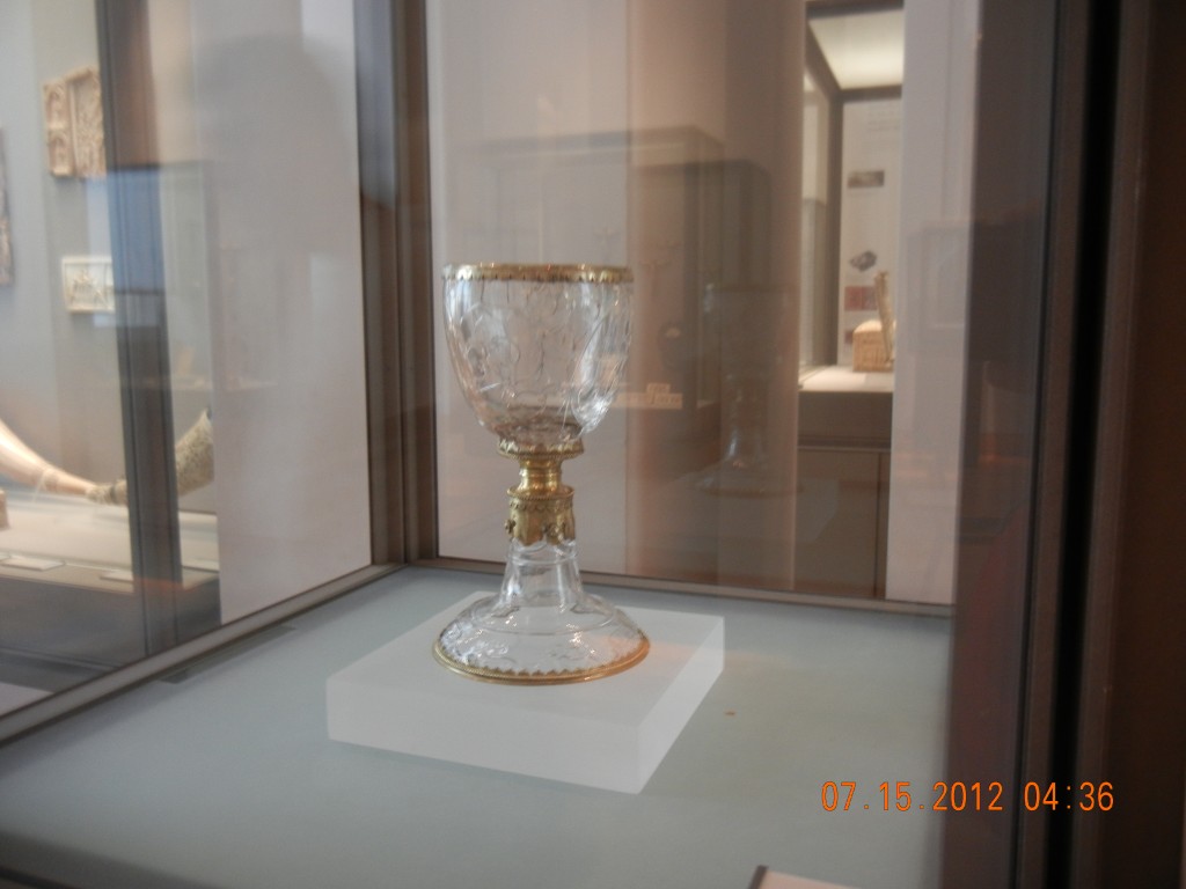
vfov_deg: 46.8
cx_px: 593
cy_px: 444
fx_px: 1028
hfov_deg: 60.0
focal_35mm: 30
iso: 200
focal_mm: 5.4
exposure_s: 1/4
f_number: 3.5
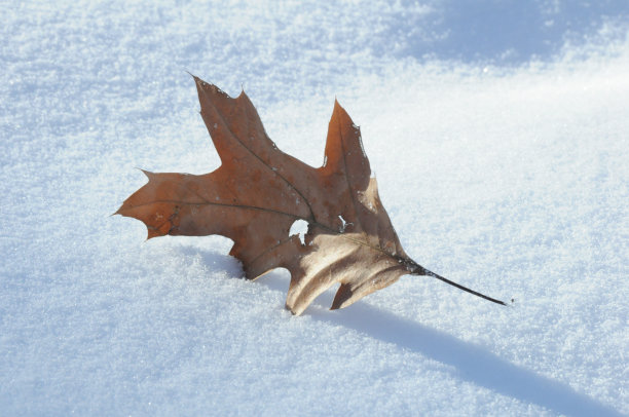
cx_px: 314
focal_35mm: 225
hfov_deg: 9.2
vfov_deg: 6.1
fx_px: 3925
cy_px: 208
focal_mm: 150
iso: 800
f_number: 22
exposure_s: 1/160
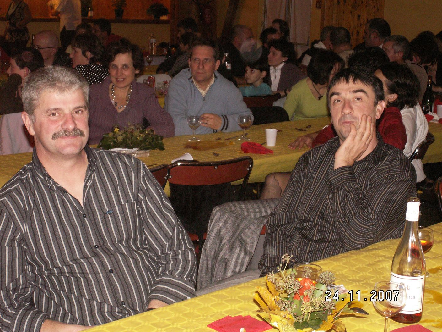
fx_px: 817
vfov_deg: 22.9
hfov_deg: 30.3
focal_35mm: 64
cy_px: 166
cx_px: 221
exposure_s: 1/40
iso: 160
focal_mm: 10.66
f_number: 3.2
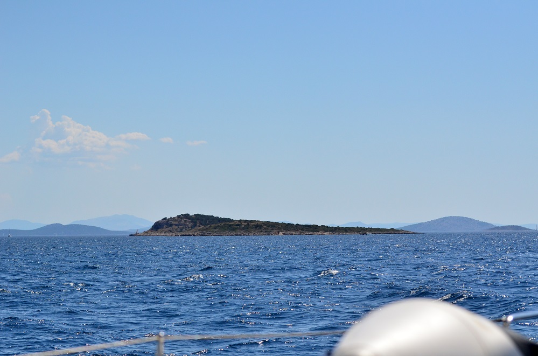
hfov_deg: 19.5
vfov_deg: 13.0
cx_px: 269
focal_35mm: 105
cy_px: 178
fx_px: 1565
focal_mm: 70
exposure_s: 1/8000
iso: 640
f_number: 5.6
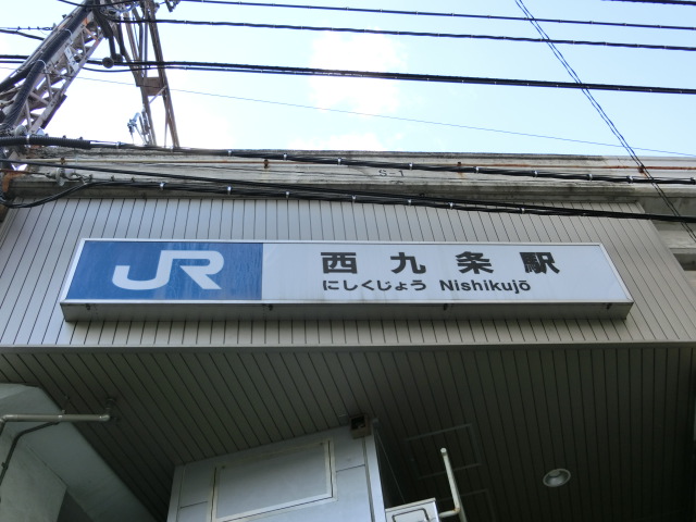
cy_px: 261
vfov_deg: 41.8
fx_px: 684
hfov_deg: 54.0
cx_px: 348
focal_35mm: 34
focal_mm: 6
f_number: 3.9
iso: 80
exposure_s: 1/125
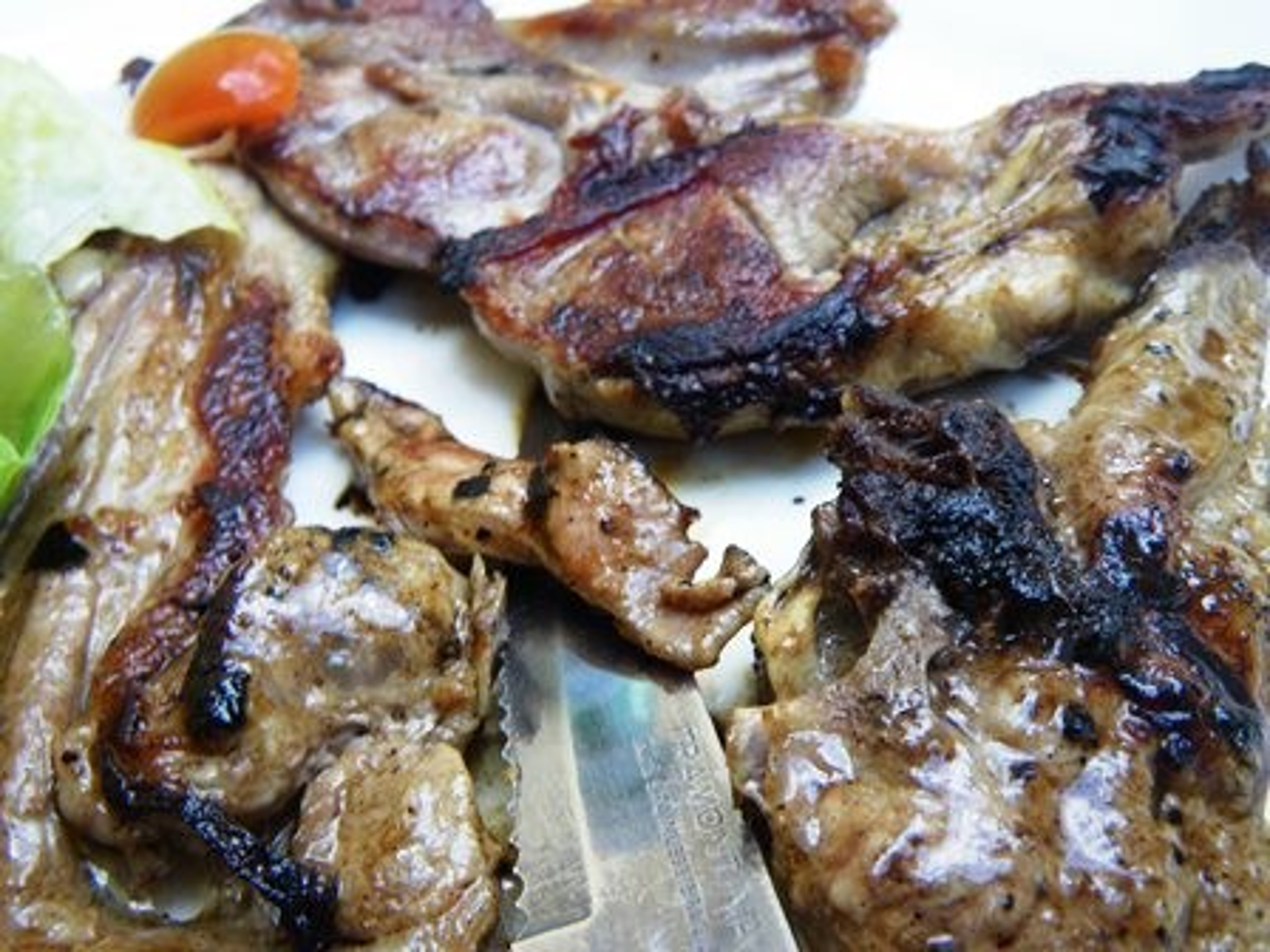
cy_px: 476
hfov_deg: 54.0
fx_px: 1247
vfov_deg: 41.8
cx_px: 635
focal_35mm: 34
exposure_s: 1/50
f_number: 3.8
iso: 160
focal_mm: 6.1
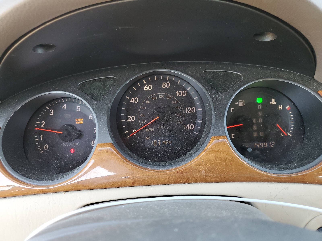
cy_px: 120
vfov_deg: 53.1
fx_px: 242
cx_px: 161
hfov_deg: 67.3
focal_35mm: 26
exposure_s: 1/120
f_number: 1.5
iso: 97
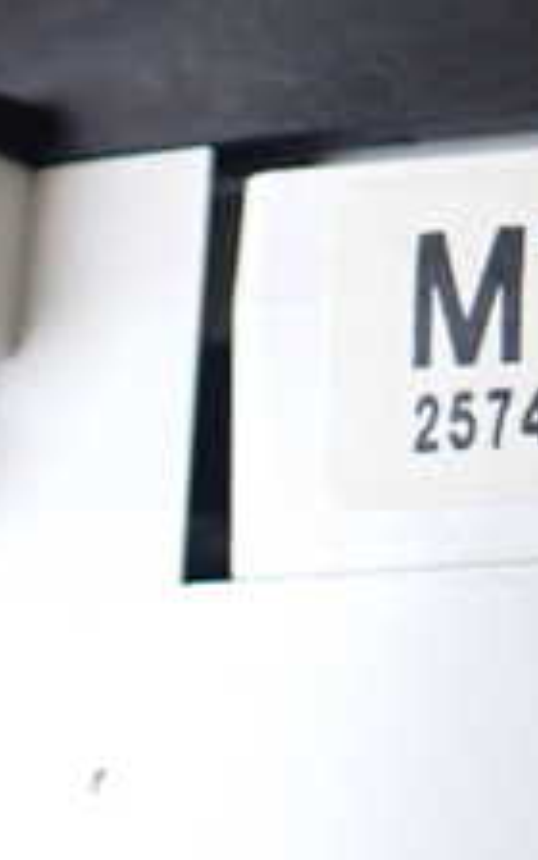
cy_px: 207
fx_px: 1994
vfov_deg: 24.1
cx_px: 1068
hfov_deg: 13.3
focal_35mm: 85
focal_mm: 5.4
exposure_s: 1/125
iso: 250
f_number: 2.3
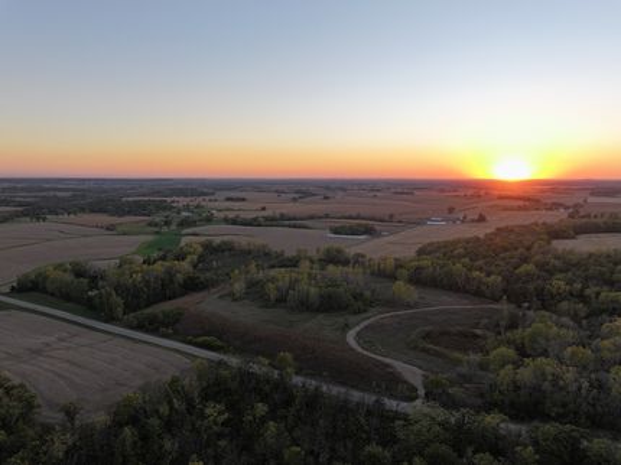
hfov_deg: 71.6
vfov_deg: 56.8
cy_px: 232
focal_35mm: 24
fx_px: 430
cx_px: 310
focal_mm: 12.29
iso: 150
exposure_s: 1/240
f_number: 2.8
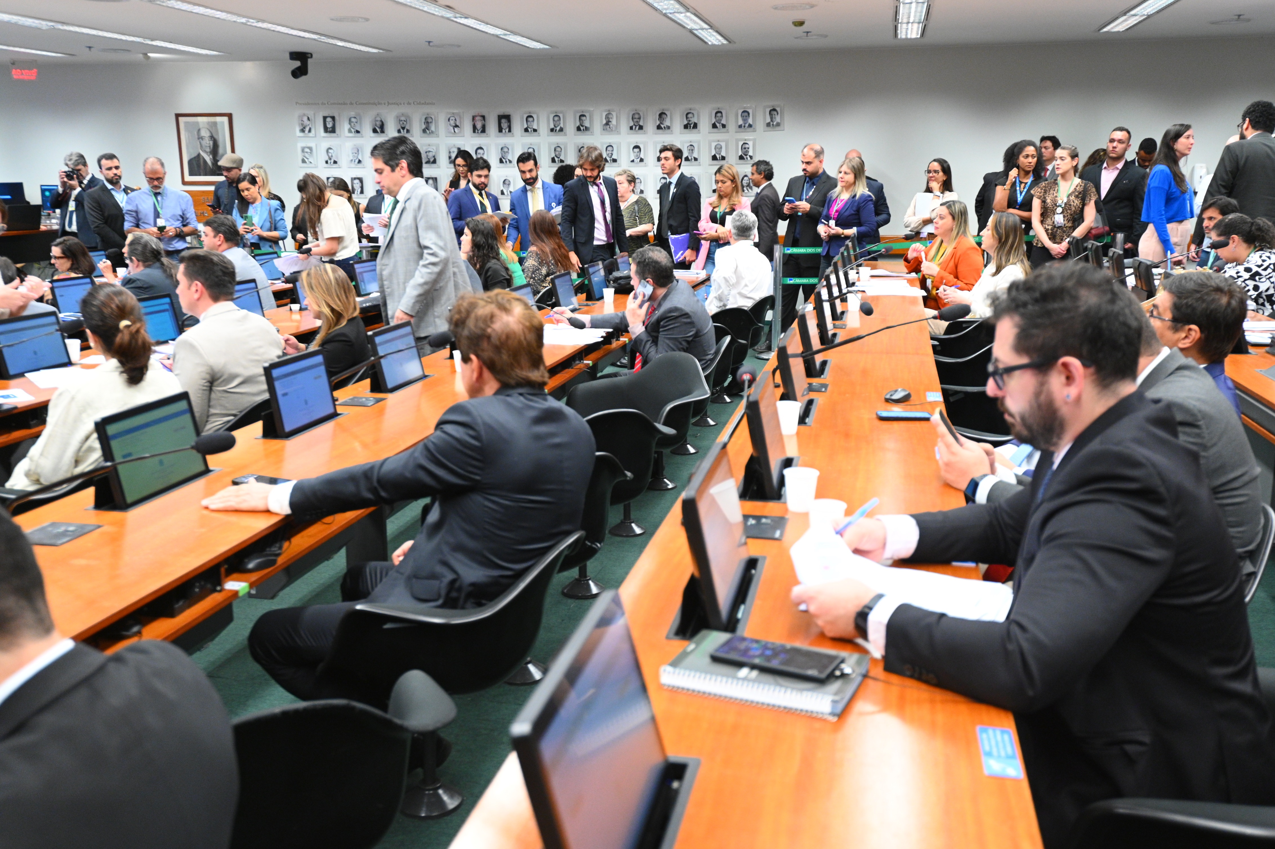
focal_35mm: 35
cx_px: 638
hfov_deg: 54.4
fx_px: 1239
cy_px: 424
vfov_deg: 37.8
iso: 2500
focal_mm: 35
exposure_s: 1/125
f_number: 4
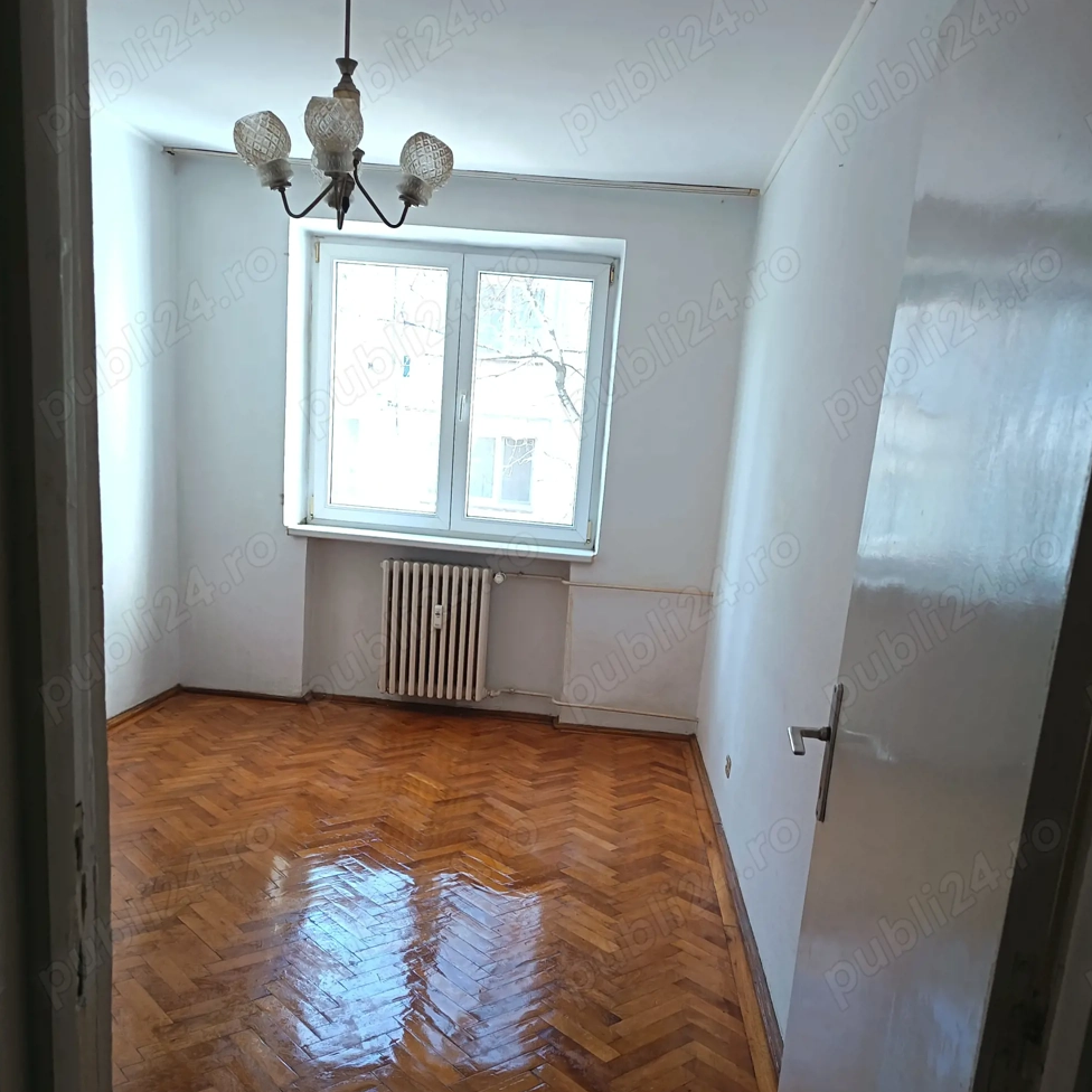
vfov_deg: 55.0
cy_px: 682
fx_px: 1035
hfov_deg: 55.6
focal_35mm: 29
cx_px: 548
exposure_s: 1/100
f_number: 1.75
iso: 1216
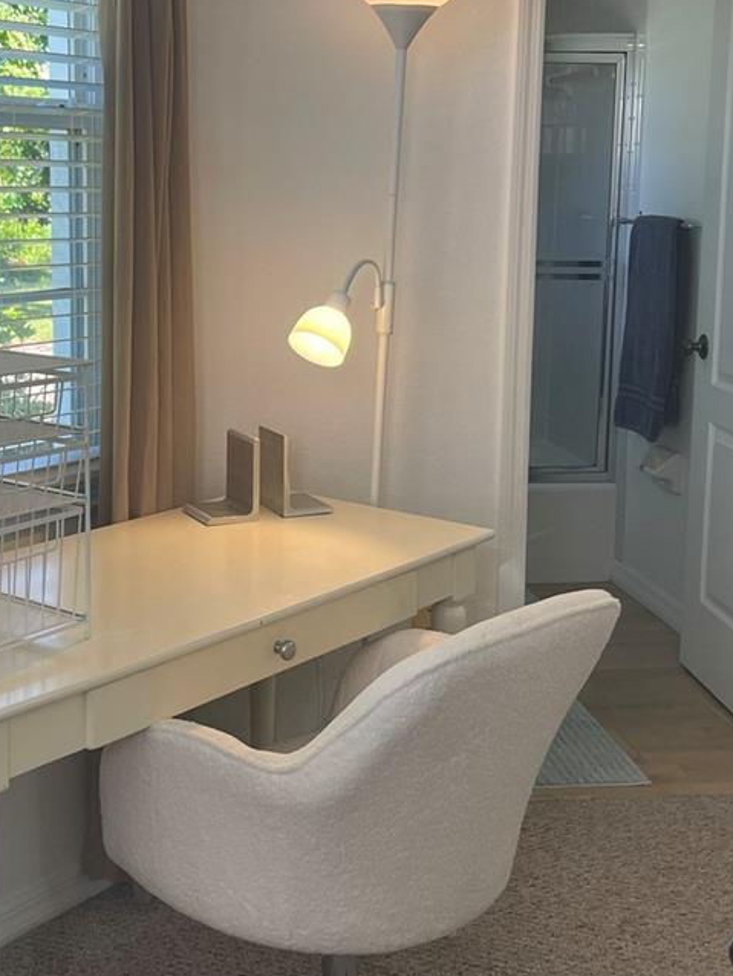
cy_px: 373
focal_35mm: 47
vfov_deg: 40.2
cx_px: 202
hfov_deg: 30.5
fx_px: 1326
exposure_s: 1/120
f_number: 1.6
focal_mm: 5.1
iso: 50
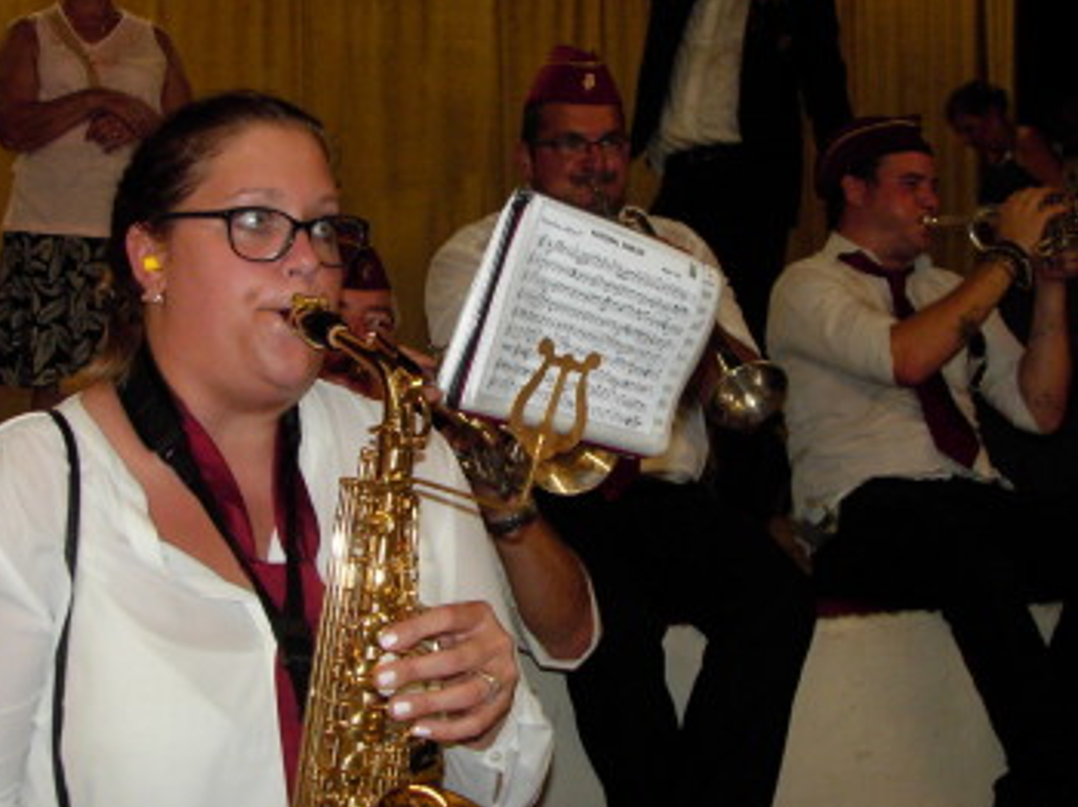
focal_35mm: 59
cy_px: 348
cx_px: 545
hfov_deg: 32.7
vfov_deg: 24.8
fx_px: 1836
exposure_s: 1/51
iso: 200
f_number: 2.8
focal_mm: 6.6
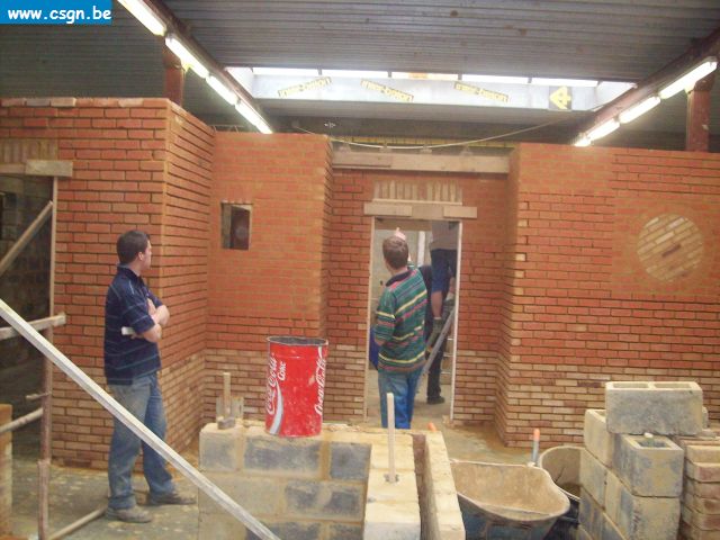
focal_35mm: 36
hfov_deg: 51.4
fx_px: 749
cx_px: 360
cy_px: 270
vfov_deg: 39.7
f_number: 2.7
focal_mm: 6
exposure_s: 1/64
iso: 200
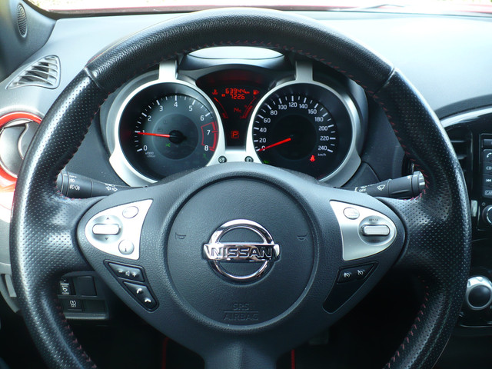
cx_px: 246
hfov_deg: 50.1
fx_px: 526
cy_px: 184
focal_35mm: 37
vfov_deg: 38.7
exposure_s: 1/40
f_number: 2.8
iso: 100
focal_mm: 6.1
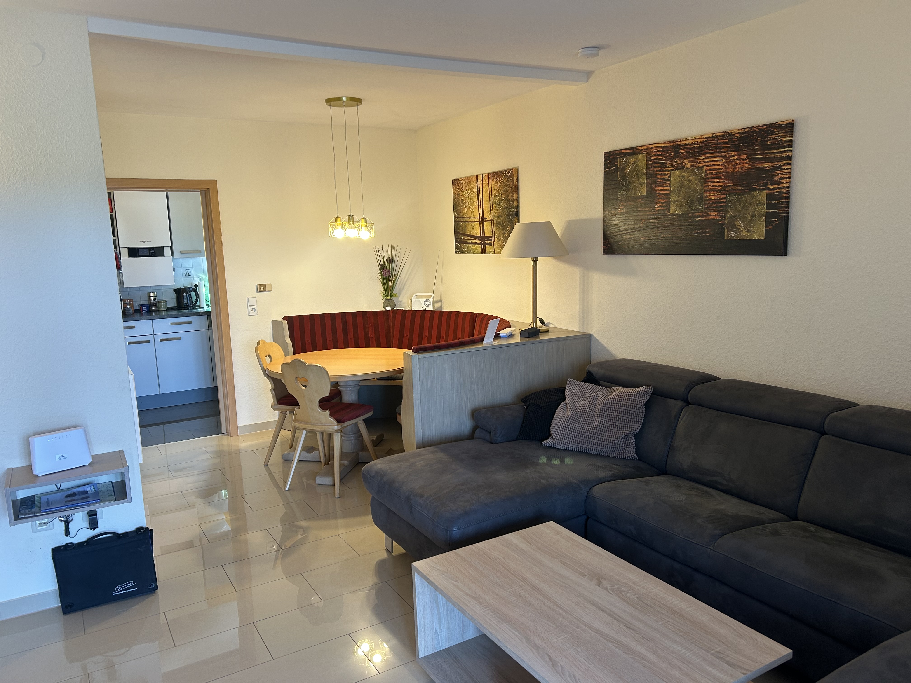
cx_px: 456
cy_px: 342
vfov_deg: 53.1
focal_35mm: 26
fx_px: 684
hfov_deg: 67.3
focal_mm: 5.7
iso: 64
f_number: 1.5
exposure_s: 1/50
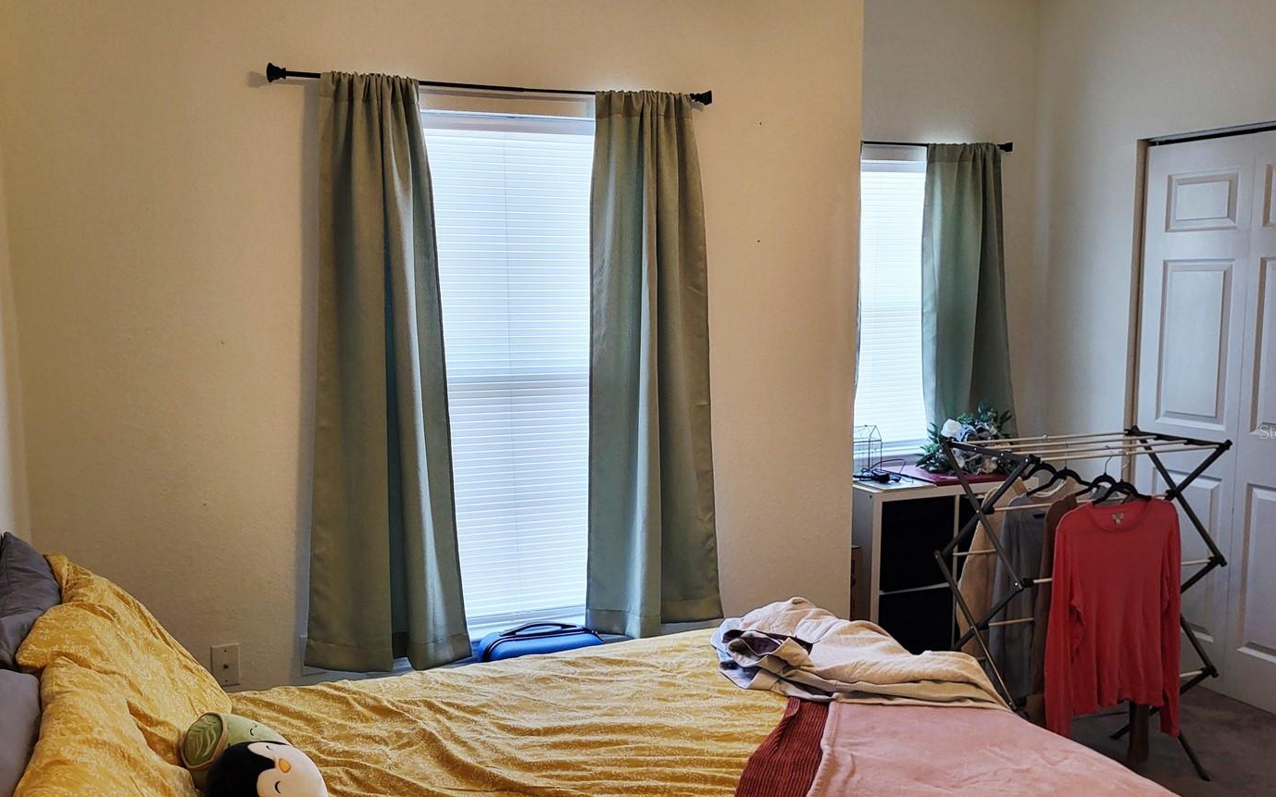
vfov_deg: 39.4
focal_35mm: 32
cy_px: 431
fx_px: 1113
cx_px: 606
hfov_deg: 59.6
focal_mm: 5.4
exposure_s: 1/120
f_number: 1.8
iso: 200
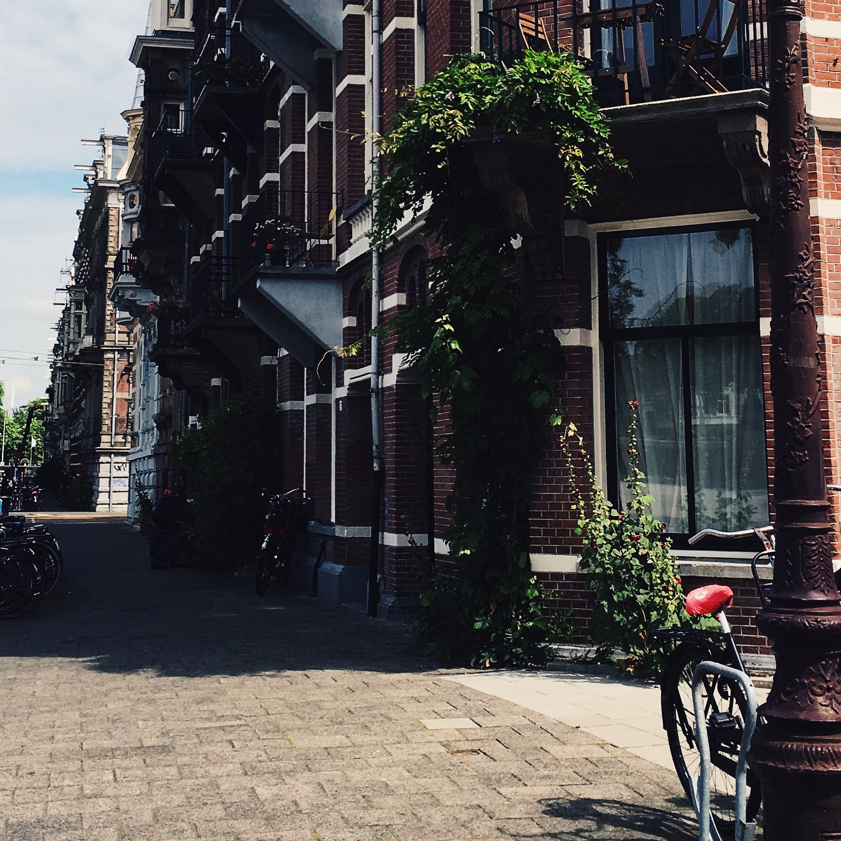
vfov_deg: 28.6
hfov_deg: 29.1
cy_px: 189
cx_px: 445
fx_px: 1622
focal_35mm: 59
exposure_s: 1/1789
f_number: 2.2
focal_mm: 4.15
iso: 25
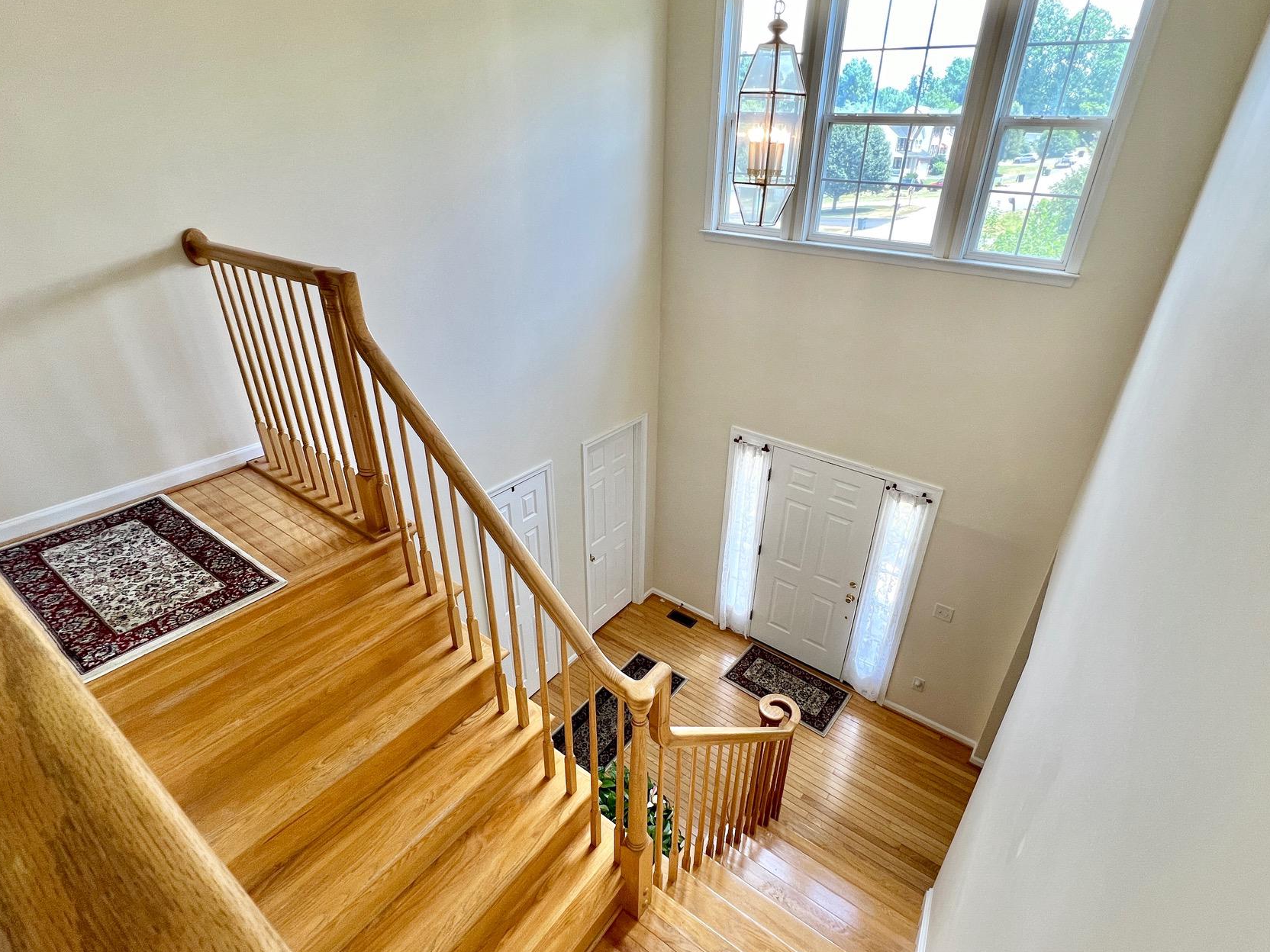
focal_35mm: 16
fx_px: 587
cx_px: 675
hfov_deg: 94.4
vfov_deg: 78.1
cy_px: 483
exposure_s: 1/120
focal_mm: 1.57
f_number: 1.8
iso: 80
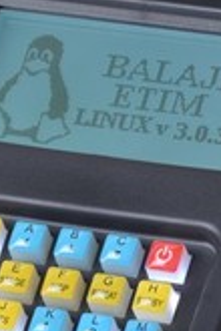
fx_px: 2937
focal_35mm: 319
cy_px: 181
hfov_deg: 4.3
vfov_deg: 6.5
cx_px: 109
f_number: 14
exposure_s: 1/1.6
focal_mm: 105
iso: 100
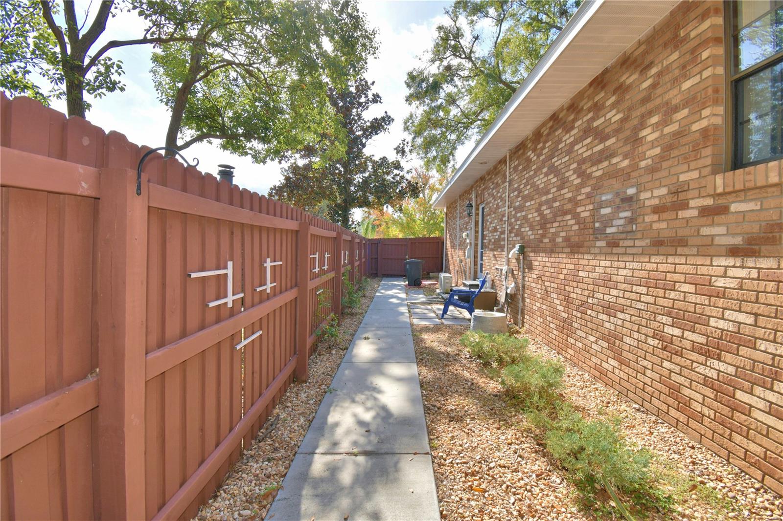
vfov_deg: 77.3
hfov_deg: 100.4
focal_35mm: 15
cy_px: 260
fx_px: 326
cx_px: 392
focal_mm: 10
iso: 100
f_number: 7.1
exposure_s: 1/250
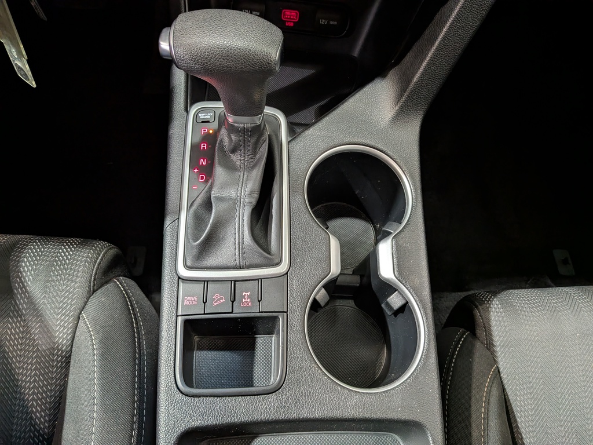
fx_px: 411
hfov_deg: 71.6
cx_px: 296
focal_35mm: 24
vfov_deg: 56.8
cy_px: 222
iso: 217
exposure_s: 1/25
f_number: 1.7
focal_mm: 4.53
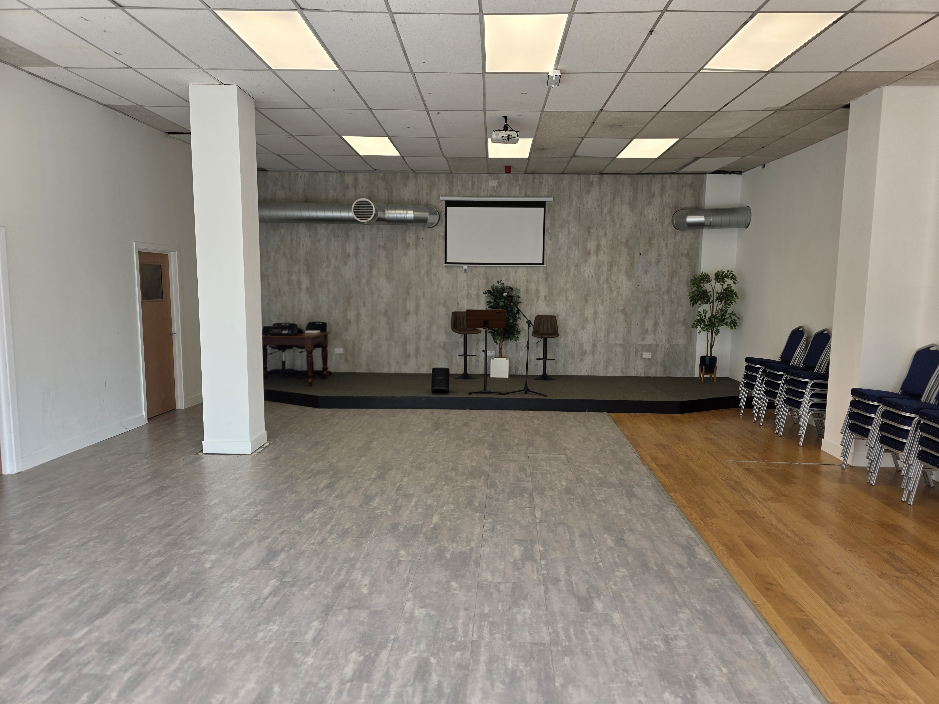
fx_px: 624
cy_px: 352
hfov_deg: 73.9
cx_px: 470
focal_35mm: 23
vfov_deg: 58.9
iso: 16
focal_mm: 6.3
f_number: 1.7
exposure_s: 1/100
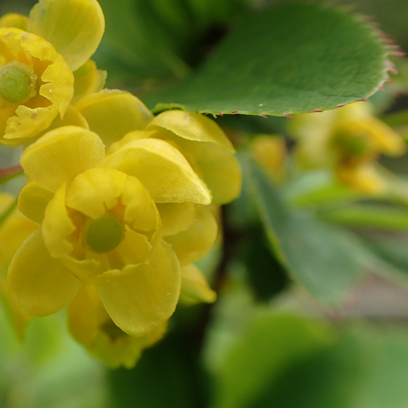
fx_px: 653
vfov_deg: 34.6
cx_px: 62
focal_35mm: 49
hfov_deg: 33.3
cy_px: 172
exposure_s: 1/320
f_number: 3.2
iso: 100
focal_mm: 5.5
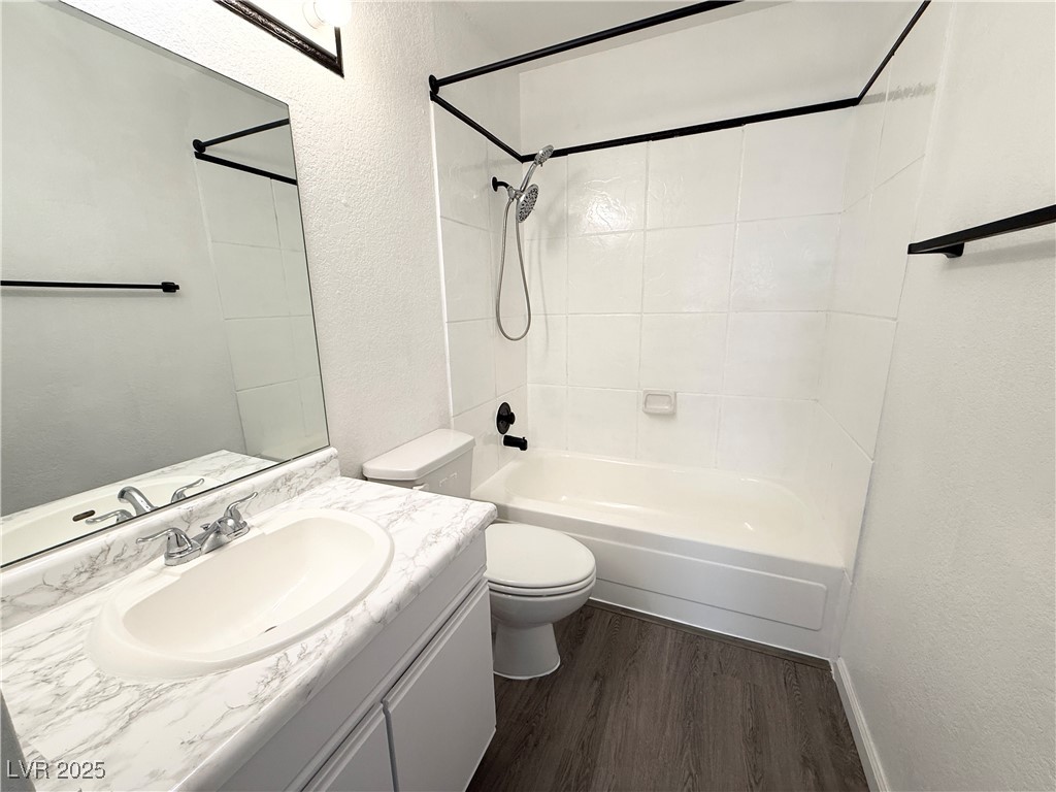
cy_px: 396
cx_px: 528
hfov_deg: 102.1
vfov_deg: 85.7
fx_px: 427
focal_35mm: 14
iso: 80
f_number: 2.2
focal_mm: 2.22
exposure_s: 1/120
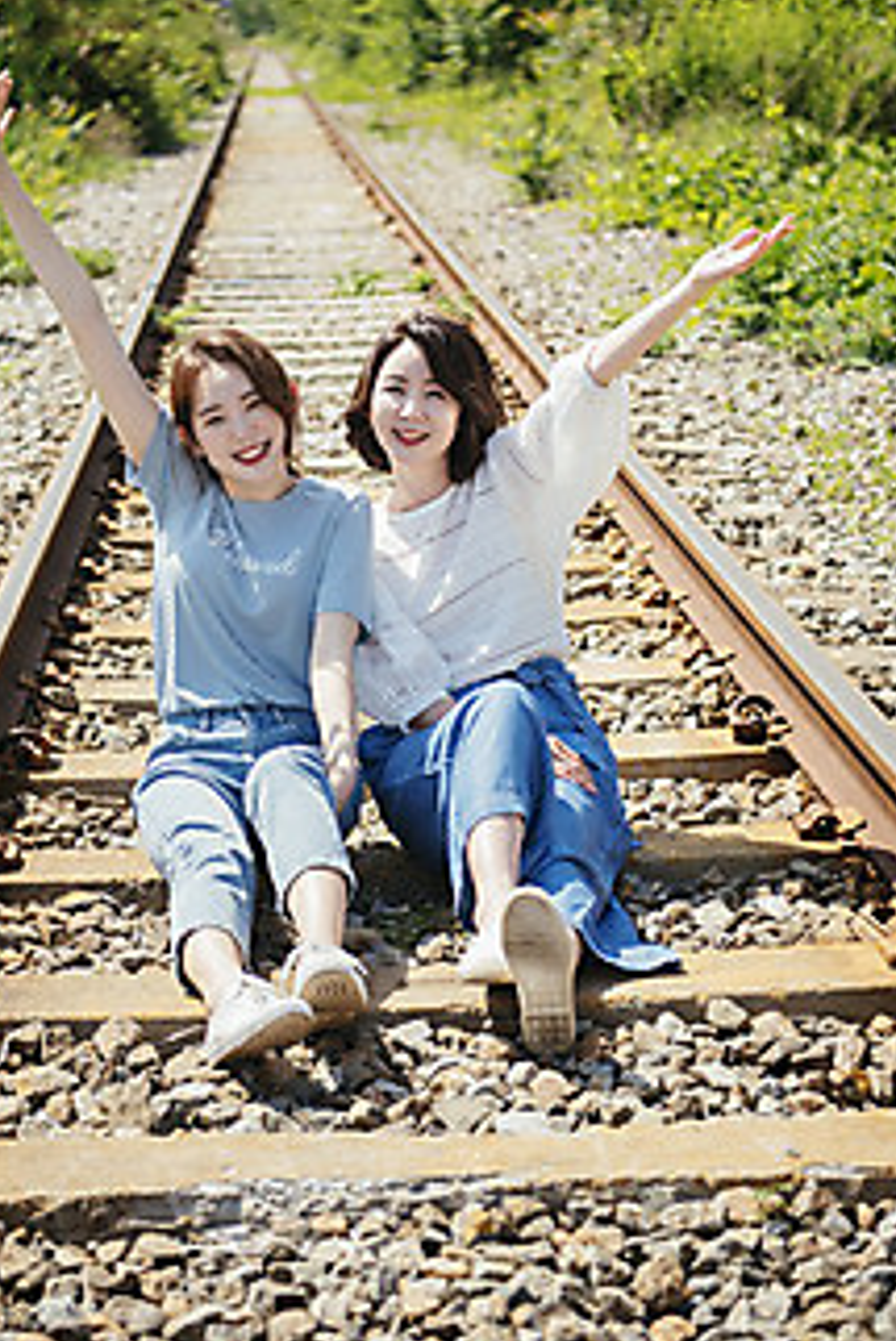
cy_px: 579
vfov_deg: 26.3
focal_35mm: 77
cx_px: 365
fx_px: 2871
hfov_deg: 17.7
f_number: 3.2
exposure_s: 1/1000
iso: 100
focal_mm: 62
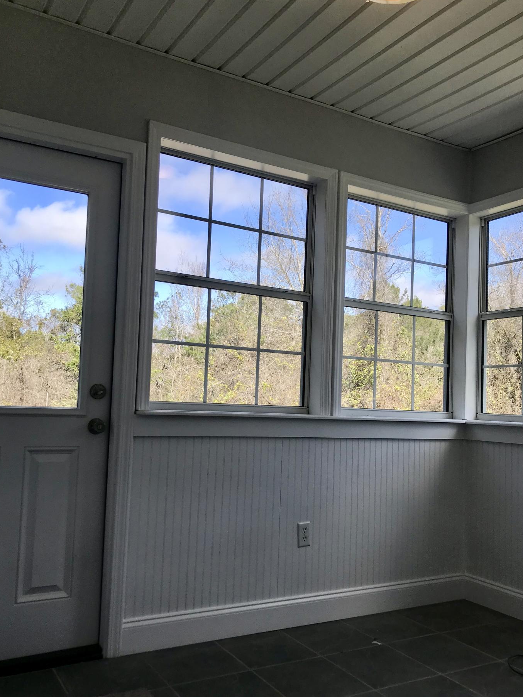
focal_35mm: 31
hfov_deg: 45.4
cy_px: 364
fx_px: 624
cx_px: 256
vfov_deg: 58.3
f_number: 1.8
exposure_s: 1/903
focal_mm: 3.99
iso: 20
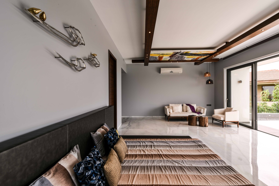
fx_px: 124
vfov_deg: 73.8
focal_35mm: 16
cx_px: 140
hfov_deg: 96.7
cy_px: 93
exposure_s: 1/6
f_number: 14
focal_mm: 16
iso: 31
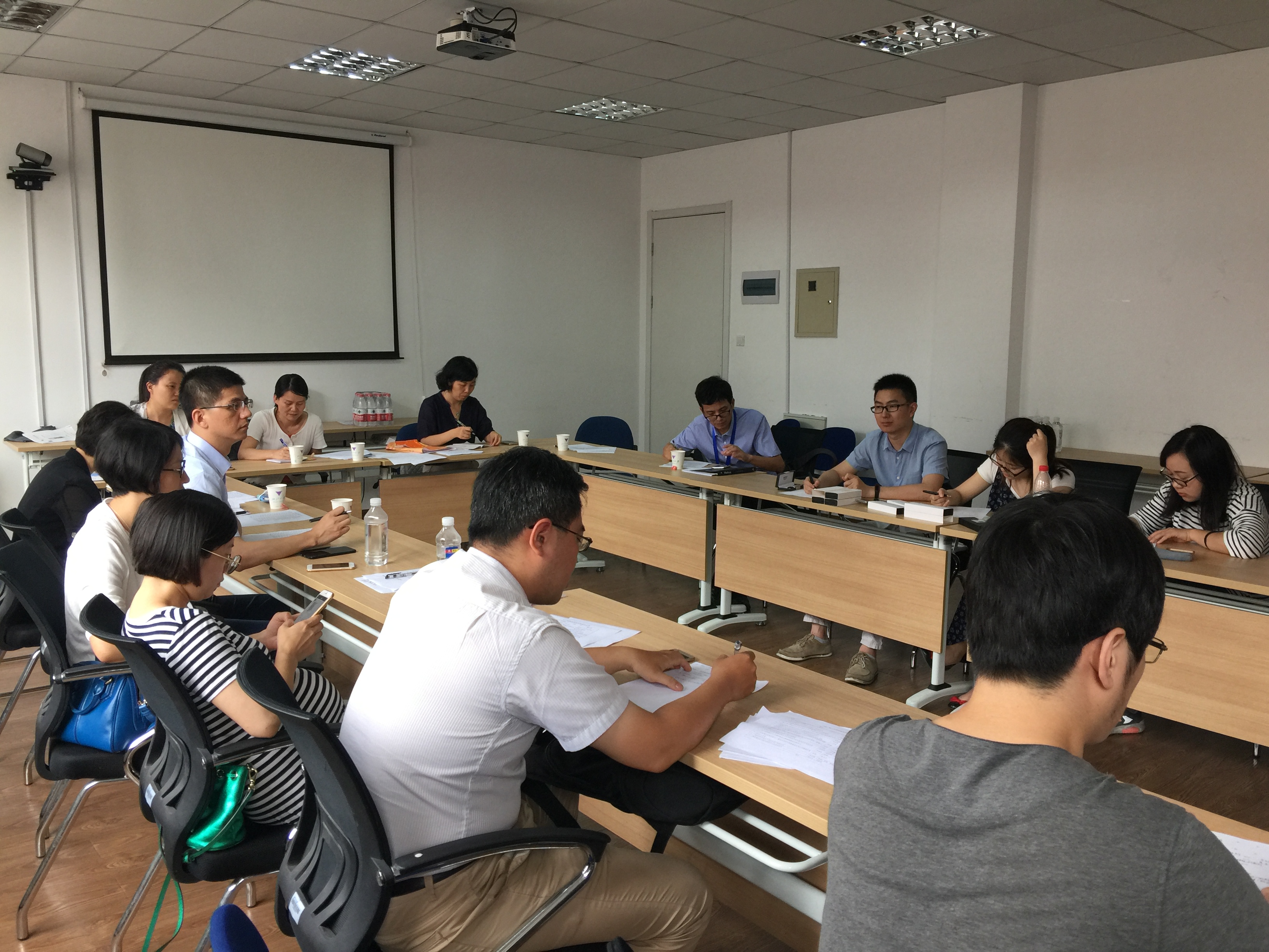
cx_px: 634
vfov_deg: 48.2
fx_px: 1063
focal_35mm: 29
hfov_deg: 61.7
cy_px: 476
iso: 40
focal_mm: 4.15
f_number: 2.2
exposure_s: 1/50
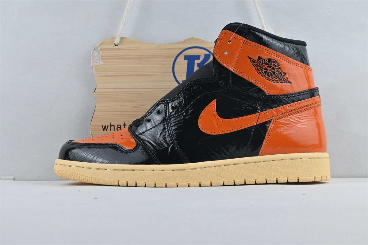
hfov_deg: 43.6
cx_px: 184
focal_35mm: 45
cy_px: 122
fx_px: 460
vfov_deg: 29.9
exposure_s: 1/200
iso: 1000
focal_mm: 30
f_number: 10
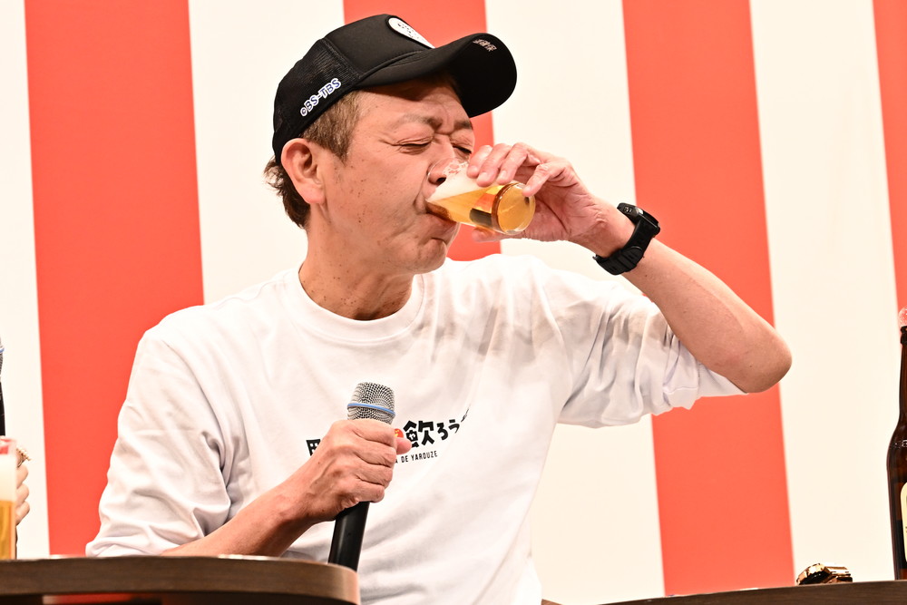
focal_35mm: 157
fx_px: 3956
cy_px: 302
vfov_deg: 8.7
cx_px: 454
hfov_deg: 13.1
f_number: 8
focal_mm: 105
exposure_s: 1/100
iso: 2500
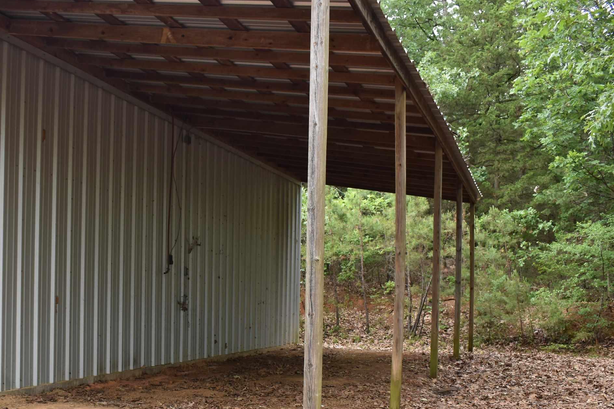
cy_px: 287
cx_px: 219
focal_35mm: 44
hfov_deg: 44.0
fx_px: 750
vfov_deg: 30.2
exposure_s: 1/250
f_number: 5
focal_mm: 18
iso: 400
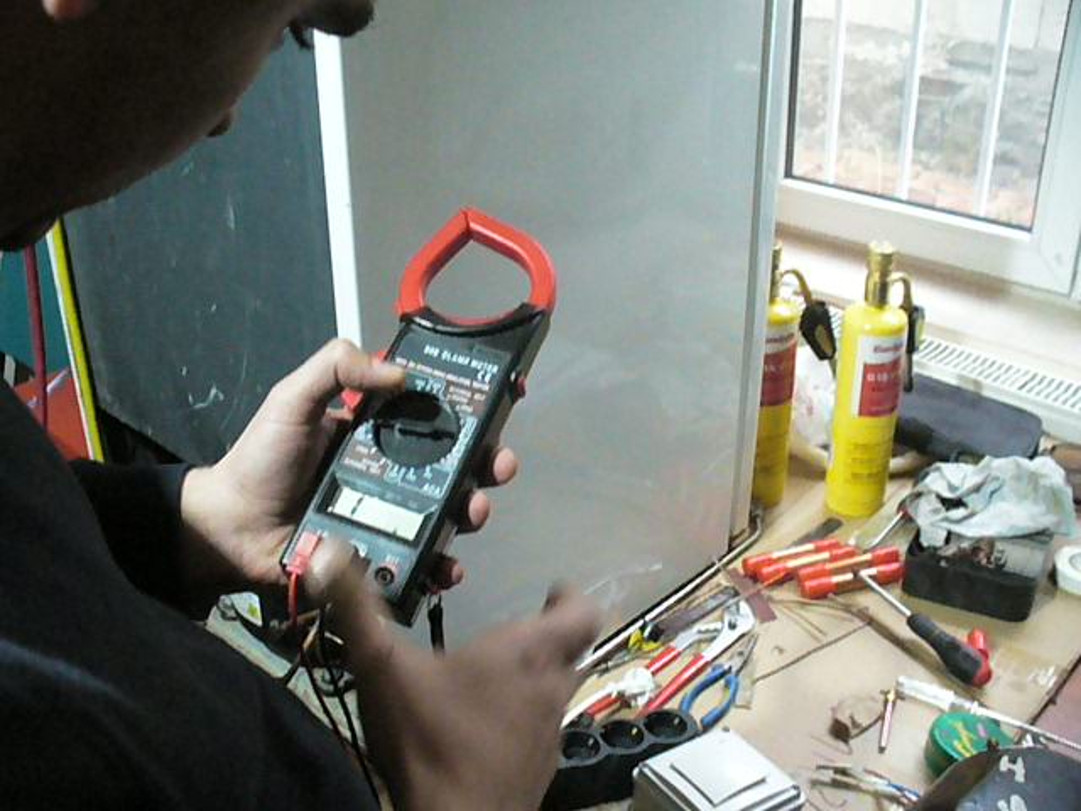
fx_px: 1155
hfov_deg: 50.1
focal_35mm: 37
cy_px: 406
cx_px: 540
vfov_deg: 38.7
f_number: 2.8
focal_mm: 6.1
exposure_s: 1/30
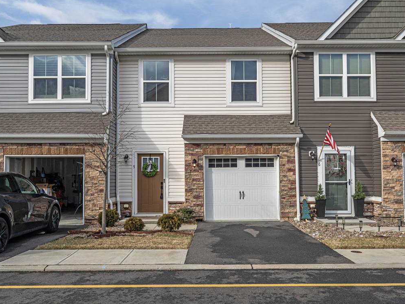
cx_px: 209
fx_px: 374
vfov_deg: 44.1
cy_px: 163
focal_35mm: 32
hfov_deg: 56.8
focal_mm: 26
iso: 250
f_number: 9
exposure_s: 1/80
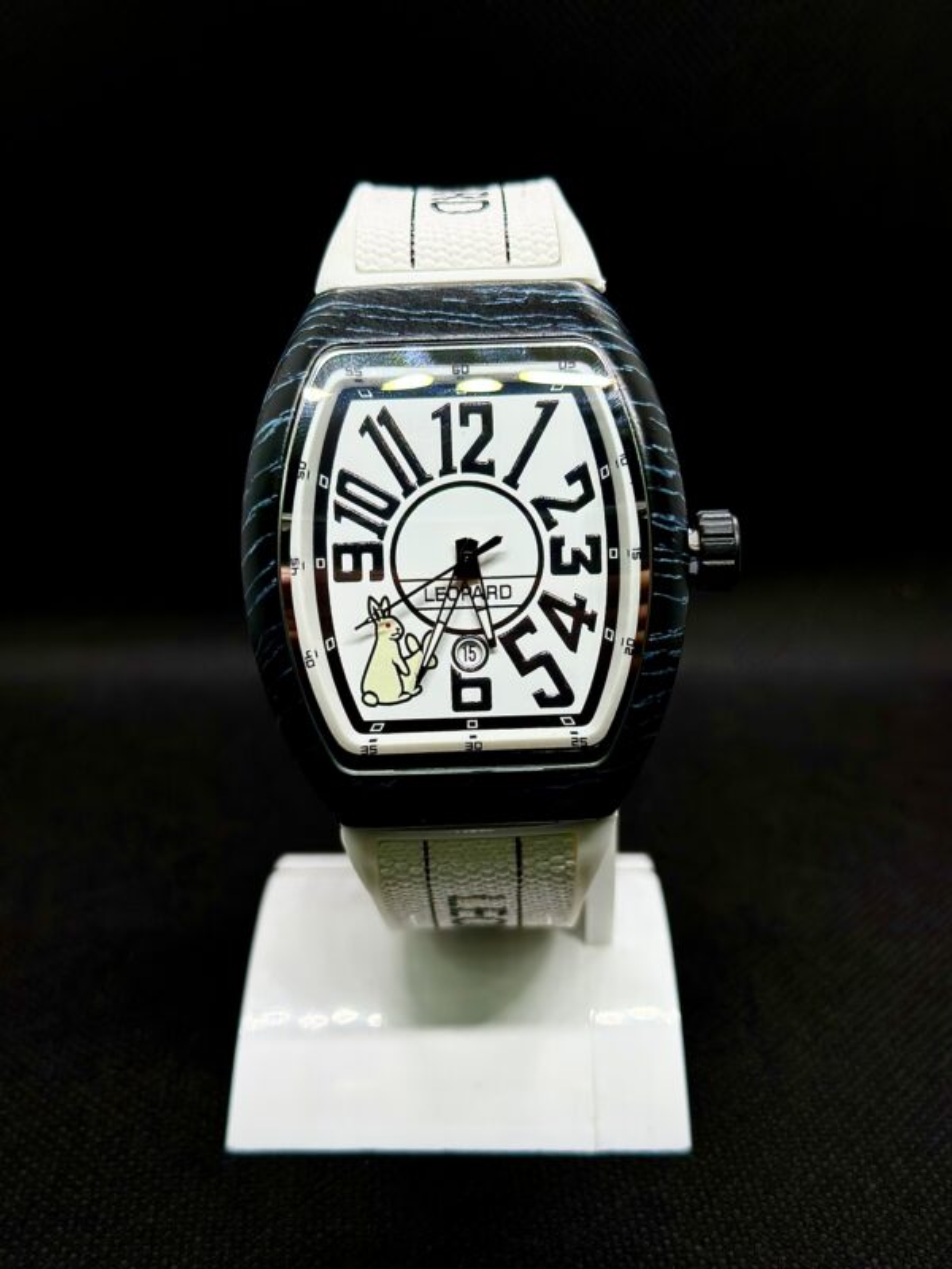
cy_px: 634
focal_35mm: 48
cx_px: 476
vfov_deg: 39.7
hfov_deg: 30.3
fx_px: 1760
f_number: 1.78
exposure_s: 1/387
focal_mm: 6.86
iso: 80
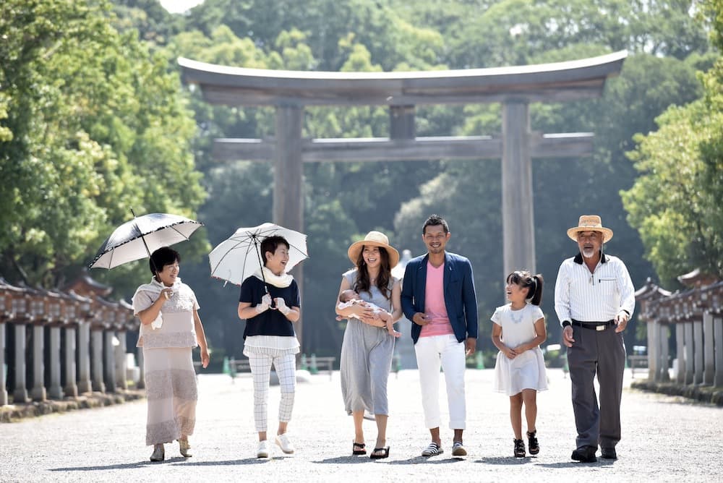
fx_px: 4019
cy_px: 242
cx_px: 362
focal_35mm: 200
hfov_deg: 10.3
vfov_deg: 6.9
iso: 800
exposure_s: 1/1000
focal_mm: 200
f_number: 6.3
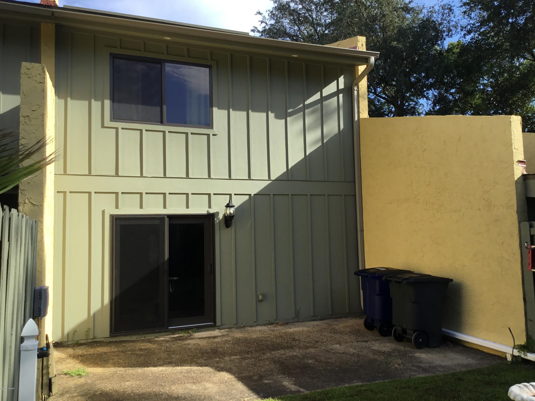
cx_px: 268
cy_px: 200
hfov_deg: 58.4
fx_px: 479
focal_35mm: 31
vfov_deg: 45.4
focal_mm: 3.3
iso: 25
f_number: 2.4
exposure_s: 1/691
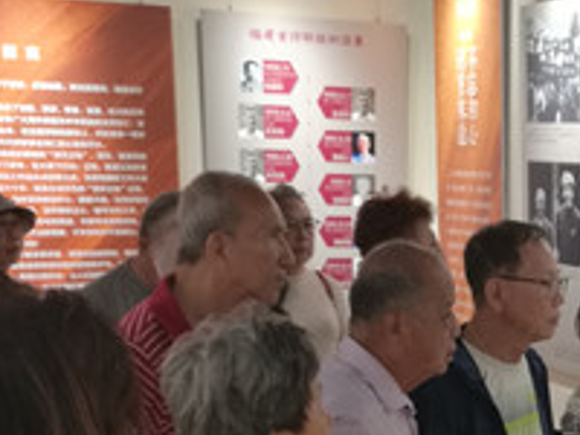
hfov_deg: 22.9
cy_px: 542
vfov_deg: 17.3
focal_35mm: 81
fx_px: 1357
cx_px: 615
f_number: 2
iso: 80
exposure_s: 1/50
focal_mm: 4.04
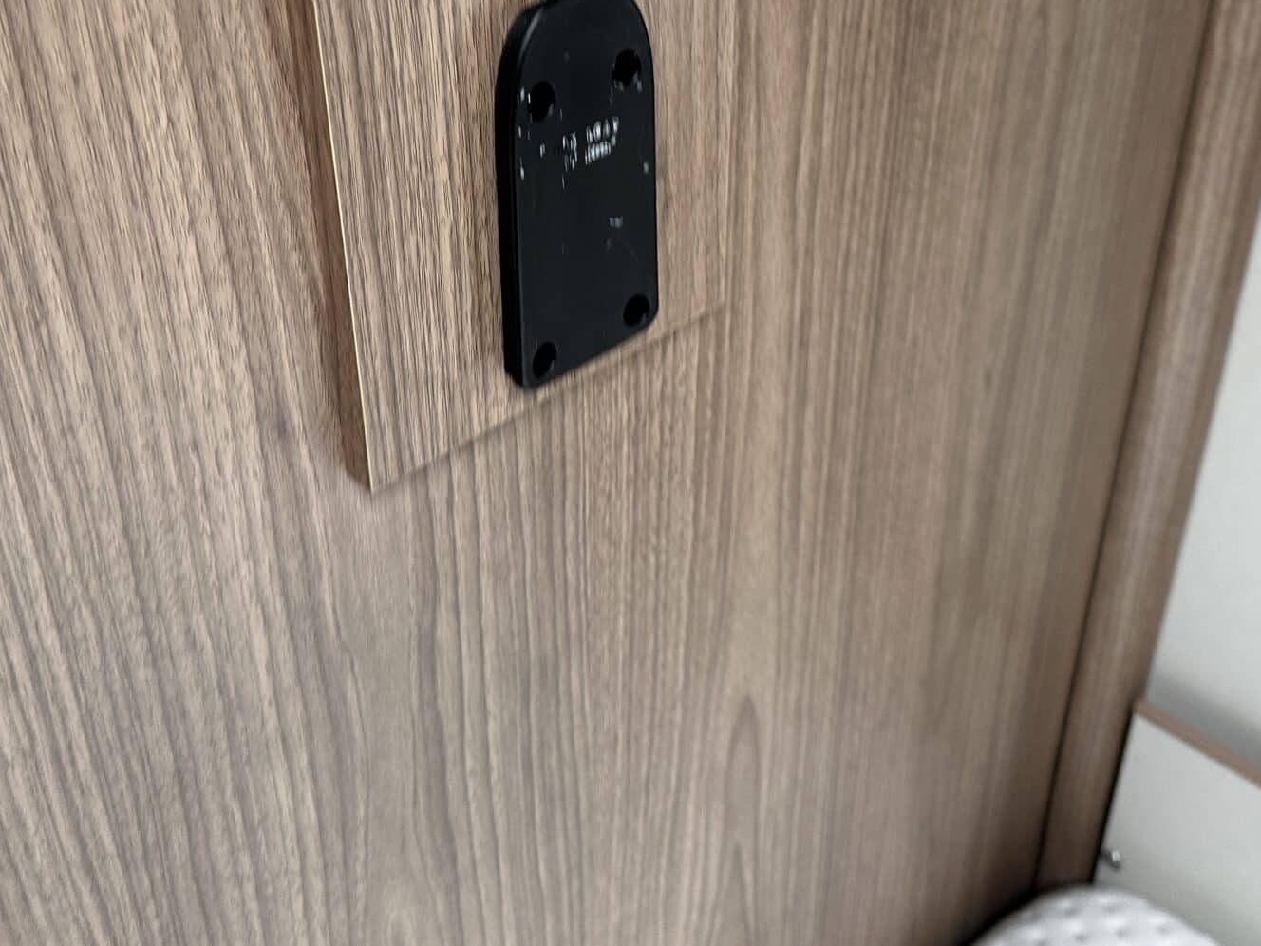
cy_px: 246
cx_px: 585
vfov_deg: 37.8
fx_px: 1348
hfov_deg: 50.1
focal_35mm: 37
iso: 250
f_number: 1.78
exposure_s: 1/60
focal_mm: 6.86
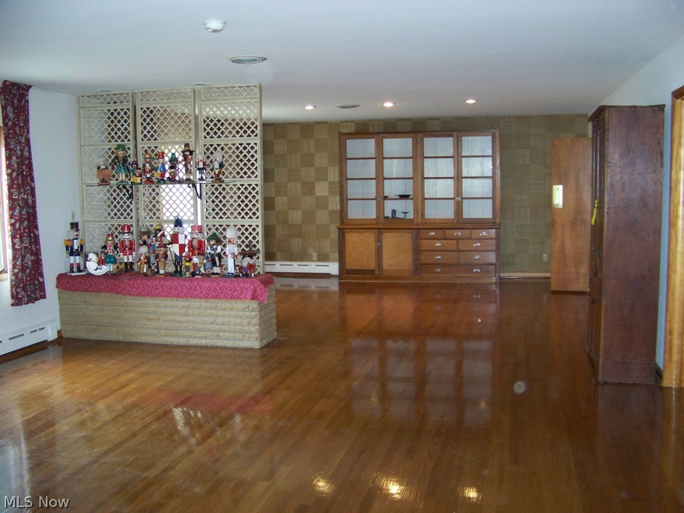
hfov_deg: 51.4
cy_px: 256
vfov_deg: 39.7
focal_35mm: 36
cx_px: 342
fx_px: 711
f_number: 2.8
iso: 200
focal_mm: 5.85
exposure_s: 1/30
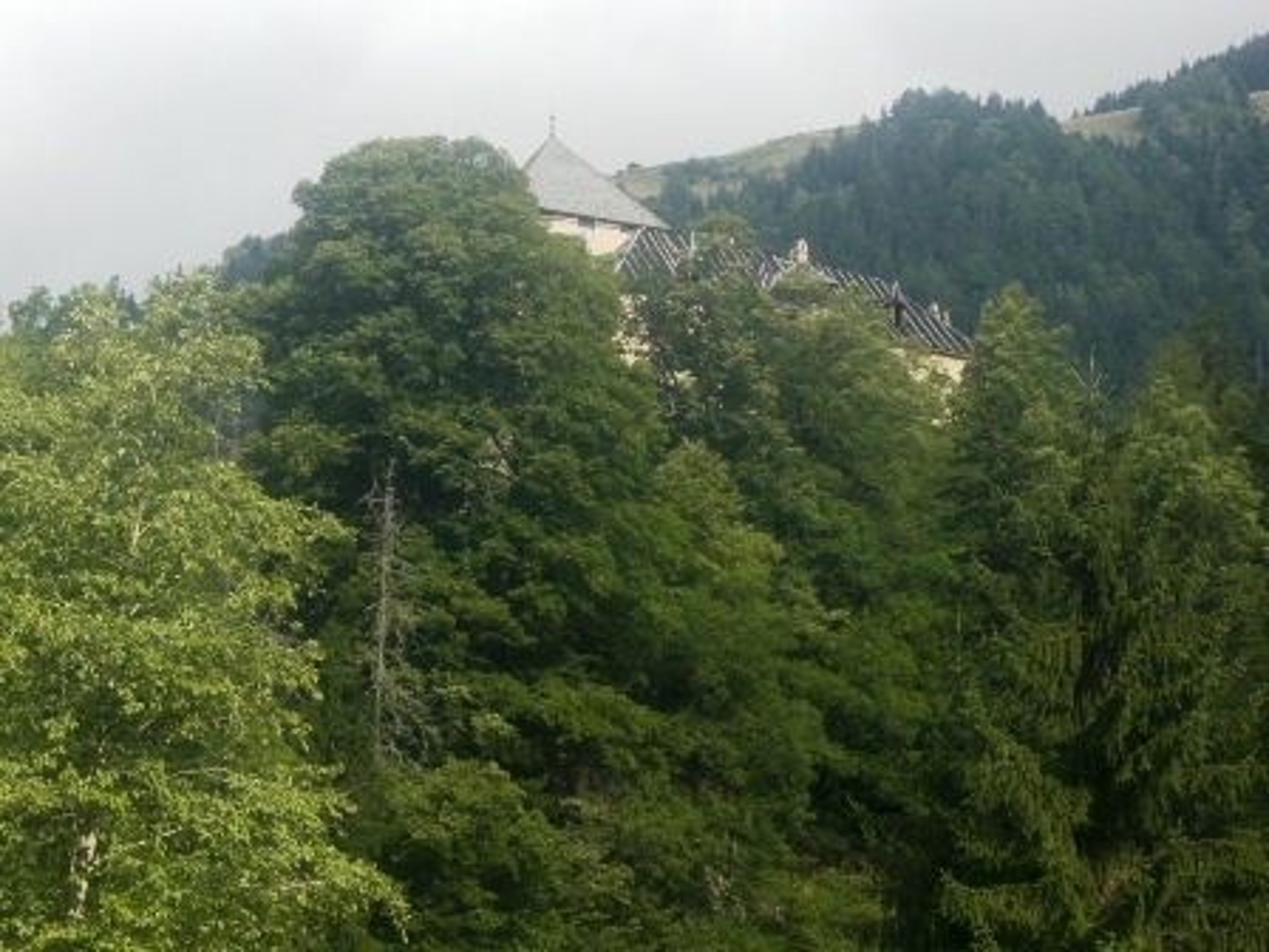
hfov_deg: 17.3
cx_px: 634
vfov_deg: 13.0
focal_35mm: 114
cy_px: 476
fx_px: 4179
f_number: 5.4
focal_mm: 18.9
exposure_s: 1/200
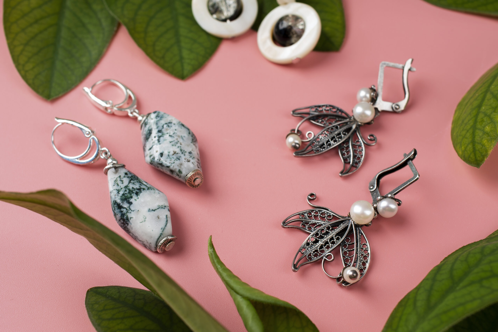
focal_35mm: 53
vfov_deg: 25.5
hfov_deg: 37.5
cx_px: 249
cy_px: 166
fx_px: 733
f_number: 8
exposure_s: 1/100
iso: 100
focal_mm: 35
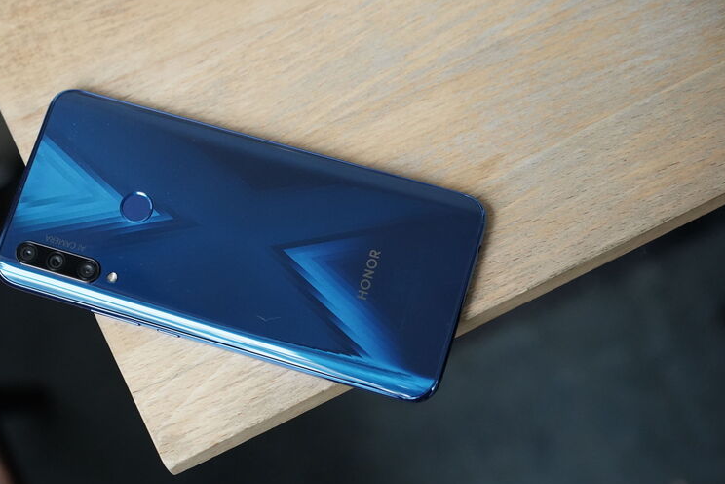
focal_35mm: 71
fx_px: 1430
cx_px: 281
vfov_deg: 19.2
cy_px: 294
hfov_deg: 28.4
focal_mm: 55
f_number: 4
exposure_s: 1/250
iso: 5000
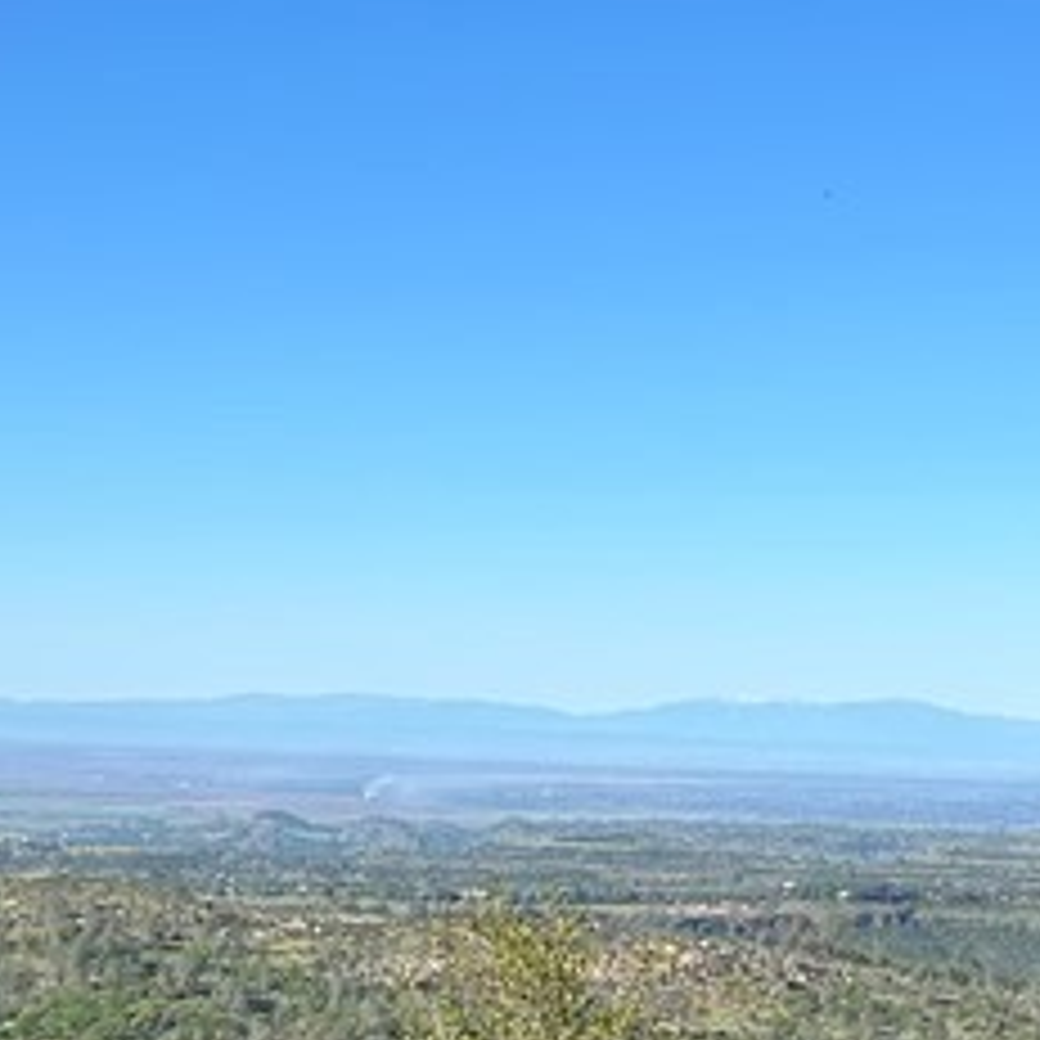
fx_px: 3467
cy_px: 792
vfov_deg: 17.0
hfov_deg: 17.1
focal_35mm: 102
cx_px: 572
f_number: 1.5
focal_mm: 5.7
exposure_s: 1/3831
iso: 50
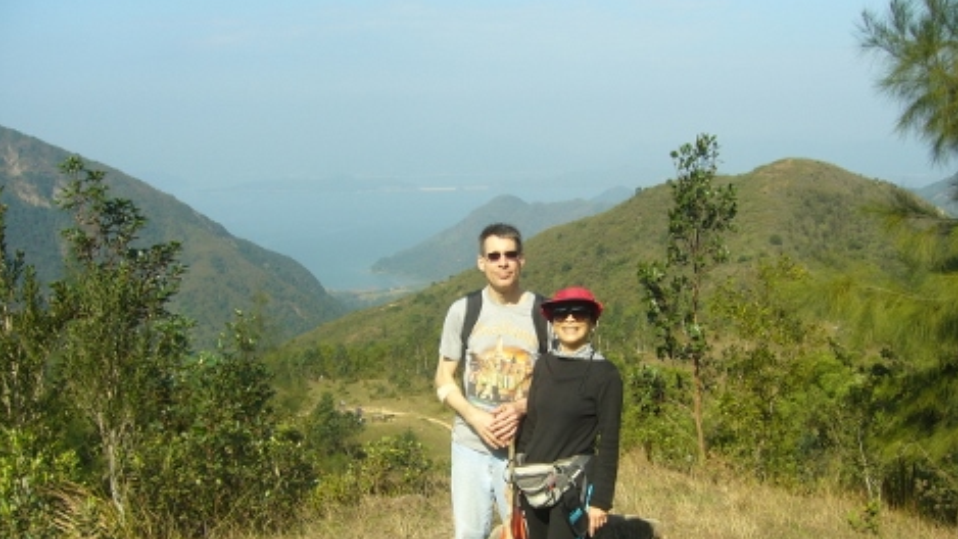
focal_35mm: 39
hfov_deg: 51.6
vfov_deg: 30.4
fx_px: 991
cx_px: 488
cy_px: 327
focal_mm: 5.8
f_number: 5.6
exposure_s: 1/250
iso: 80
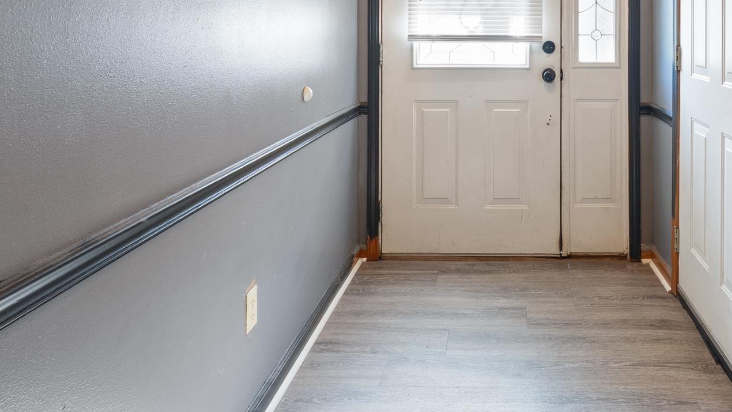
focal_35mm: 33
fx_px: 641
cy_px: 27
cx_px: 492
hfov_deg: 58.1
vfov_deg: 33.4
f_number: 9
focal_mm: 16
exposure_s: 1/1.67
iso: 250
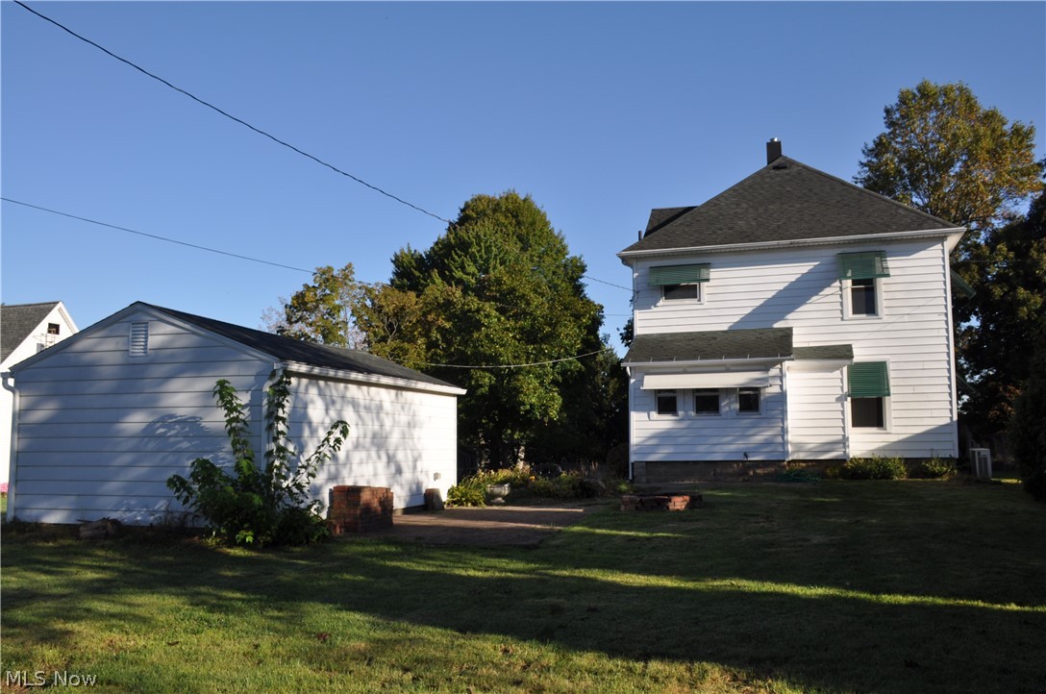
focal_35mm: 30
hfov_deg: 62.0
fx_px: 870
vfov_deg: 43.5
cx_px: 523
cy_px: 347
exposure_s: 1/400
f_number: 10
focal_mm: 20
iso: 200
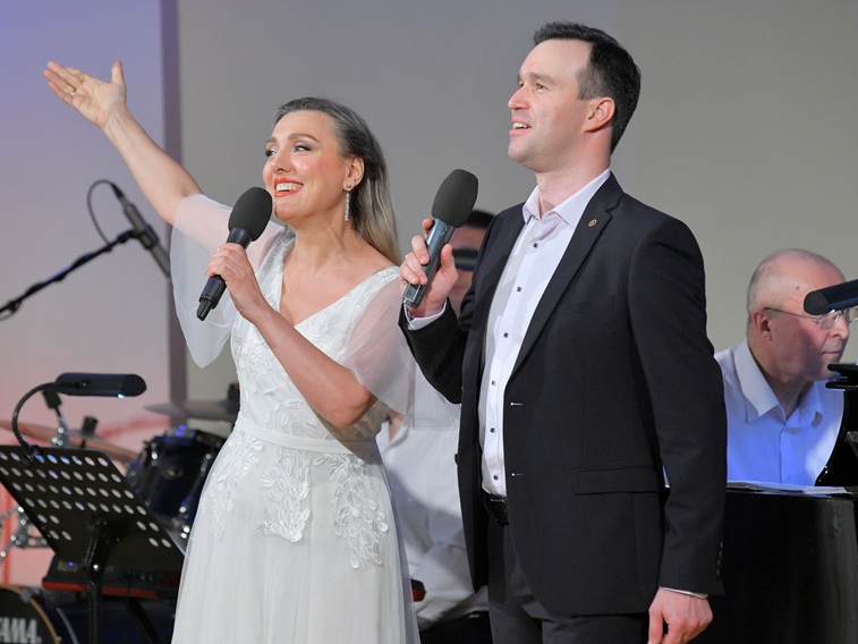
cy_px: 344
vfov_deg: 5.7
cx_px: 435
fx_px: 6445
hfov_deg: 7.6
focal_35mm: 260
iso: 2500
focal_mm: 200
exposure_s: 1/250
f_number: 5.6
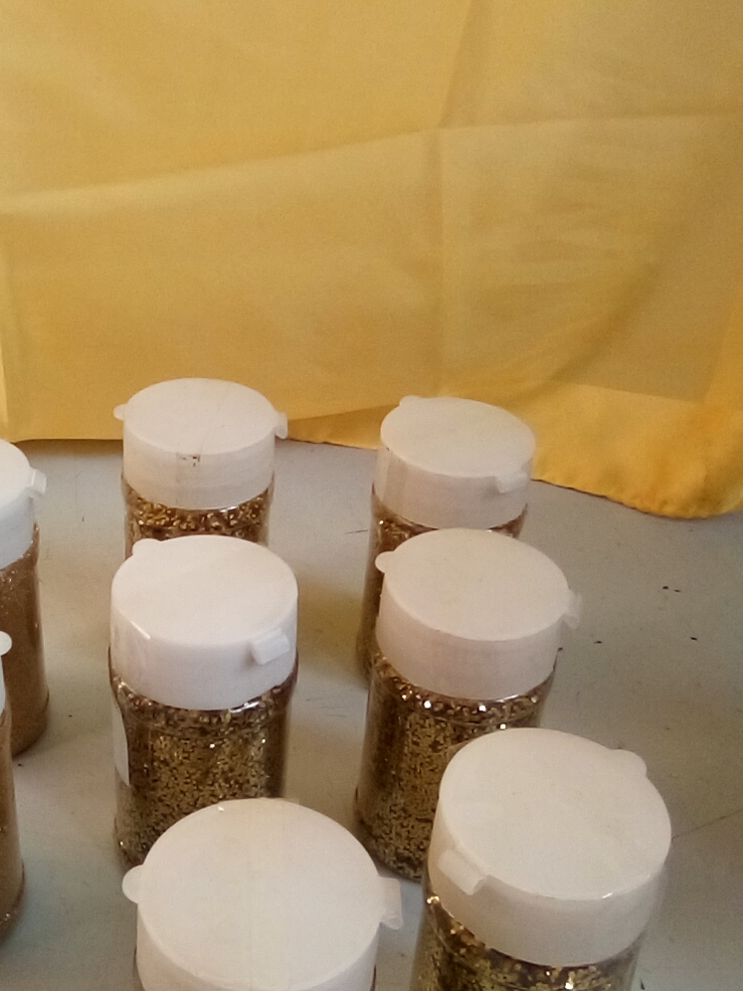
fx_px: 1288
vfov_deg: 41.9
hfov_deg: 31.8
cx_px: 225
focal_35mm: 45
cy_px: 585
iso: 68
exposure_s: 1/139
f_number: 2.2
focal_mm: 2.27
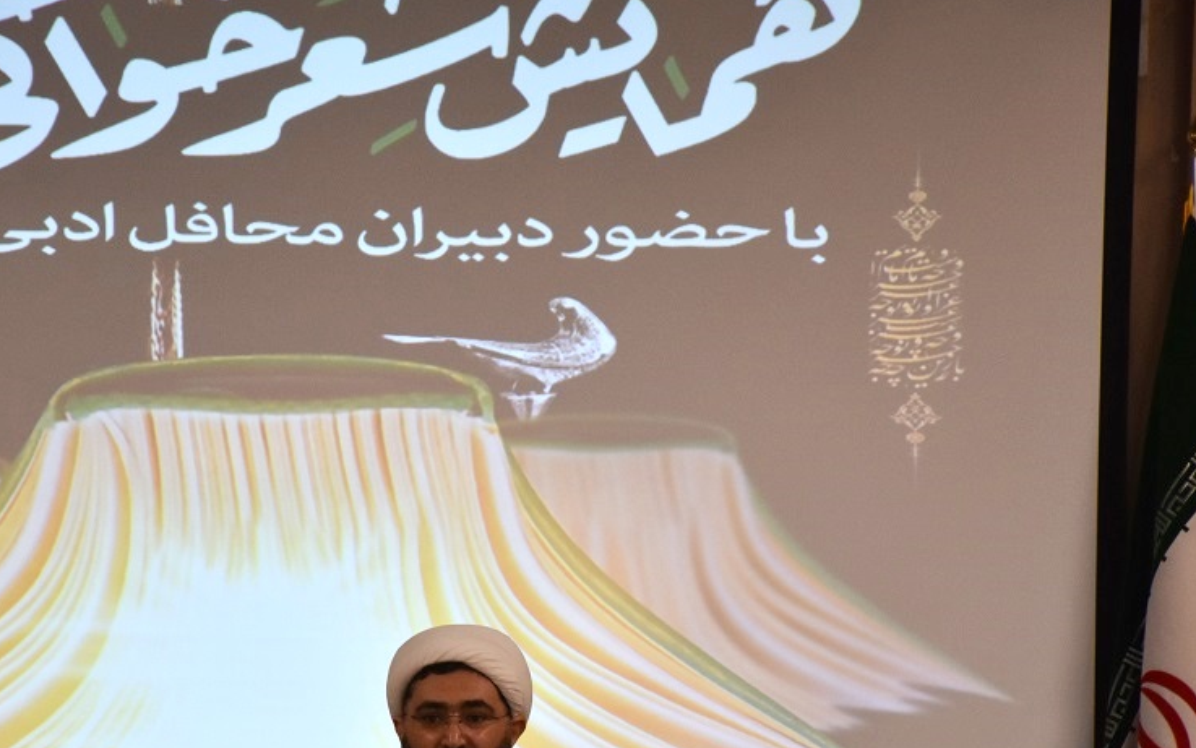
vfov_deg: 6.0
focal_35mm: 218
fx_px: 7097
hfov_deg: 9.6
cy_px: 529
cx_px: 521
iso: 800
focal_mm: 105
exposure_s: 1/125
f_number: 5.6
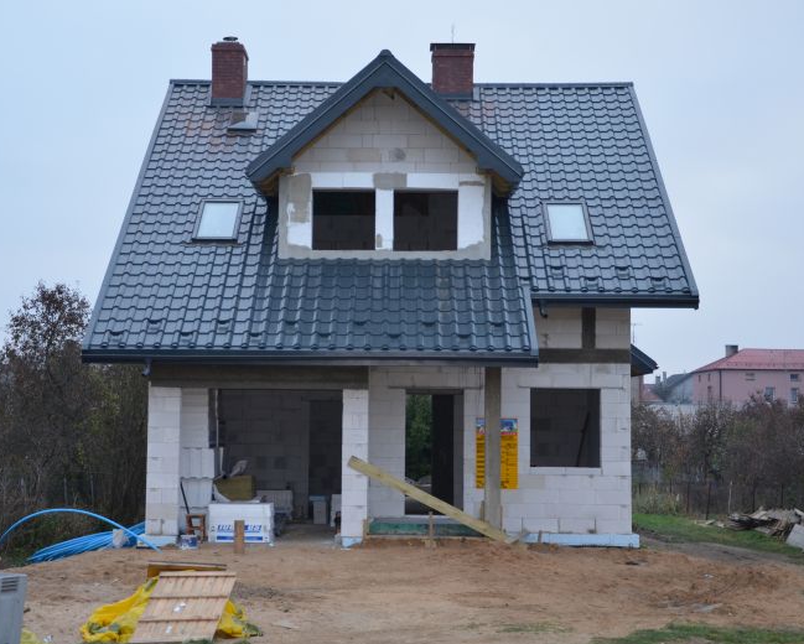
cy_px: 327
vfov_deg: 25.2
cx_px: 360
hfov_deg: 31.1
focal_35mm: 61
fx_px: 1442
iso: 400
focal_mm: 35
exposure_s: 1/100
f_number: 4.5
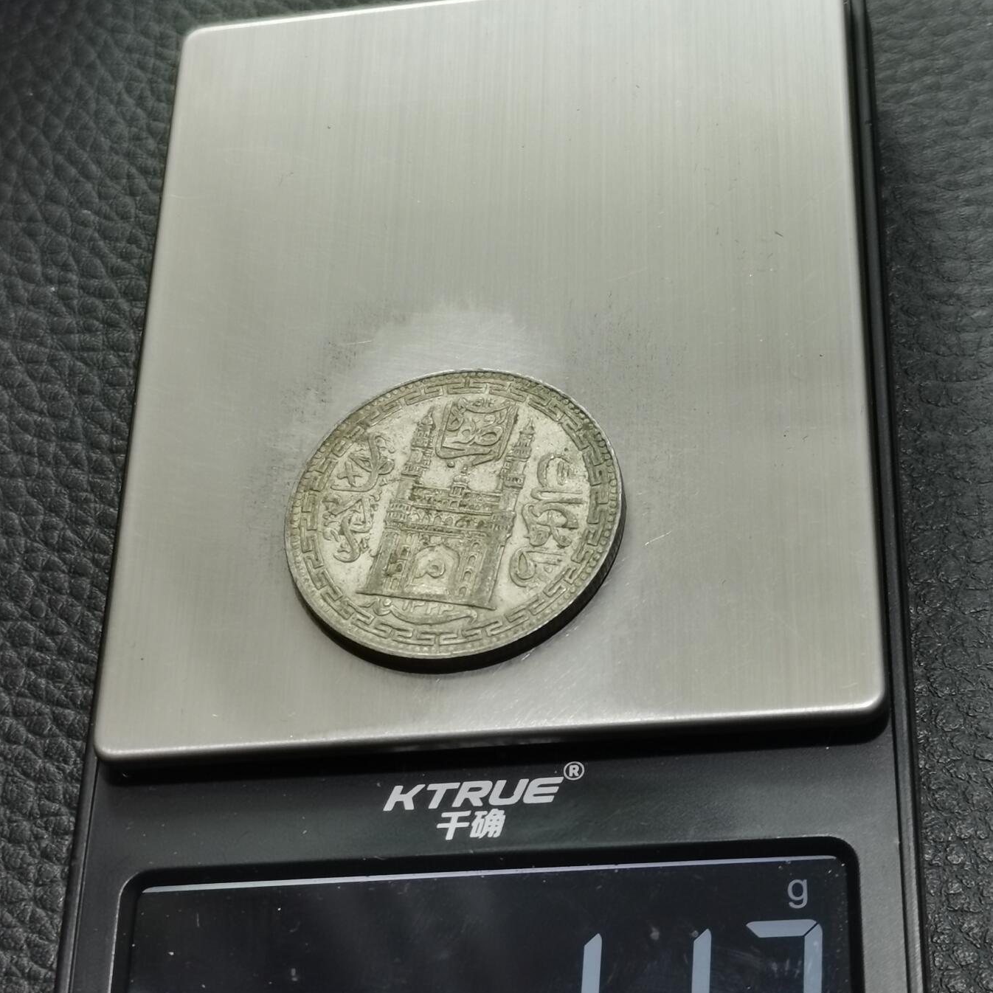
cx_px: 496
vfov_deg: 22.2
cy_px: 468
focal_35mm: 78
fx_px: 2531
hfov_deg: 22.2
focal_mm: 5.58
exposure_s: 1/100
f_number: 1.8
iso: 64
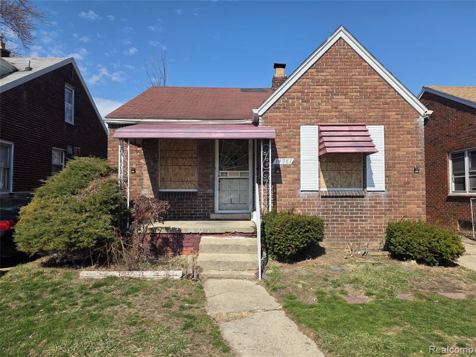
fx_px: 316
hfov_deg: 73.9
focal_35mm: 23
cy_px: 178
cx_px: 238
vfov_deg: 58.9
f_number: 1.7
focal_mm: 6.25
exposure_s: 1/5958
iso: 80
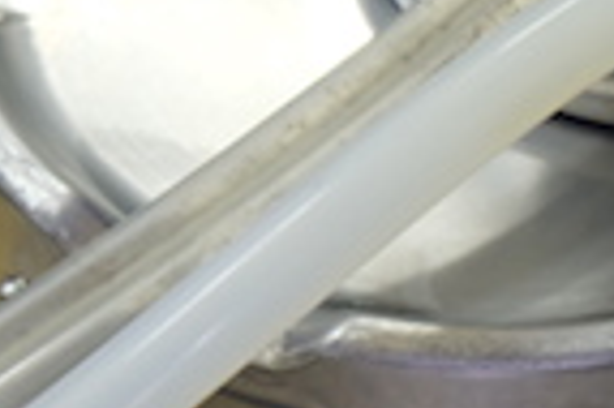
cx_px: -90
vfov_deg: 6.6
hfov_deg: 9.9
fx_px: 3509
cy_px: 369
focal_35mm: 206
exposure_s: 1/30
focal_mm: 32.5
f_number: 5
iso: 1600
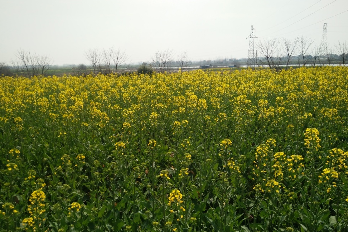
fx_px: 222
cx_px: 168
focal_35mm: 23
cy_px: 135
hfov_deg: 76.1
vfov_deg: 54.9
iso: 50
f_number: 2.2
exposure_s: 1/1722
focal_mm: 3.66
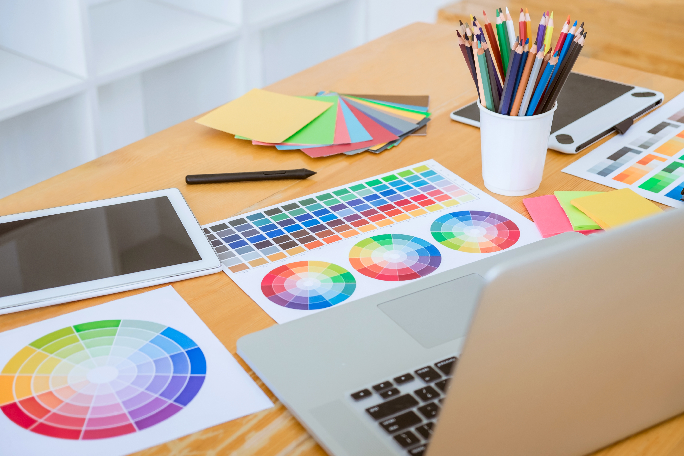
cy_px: 228
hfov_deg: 35.6
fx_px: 1064
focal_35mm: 56
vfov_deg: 24.2
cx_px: 342
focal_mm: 37.4
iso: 320
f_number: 3.6
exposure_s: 1/80
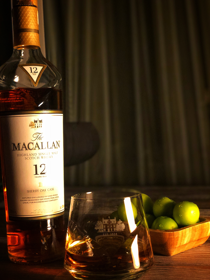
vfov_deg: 34.3
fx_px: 453
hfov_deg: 26.1
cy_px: 138
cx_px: 98
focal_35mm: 56
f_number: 2.4
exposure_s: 1/8
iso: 250
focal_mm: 6
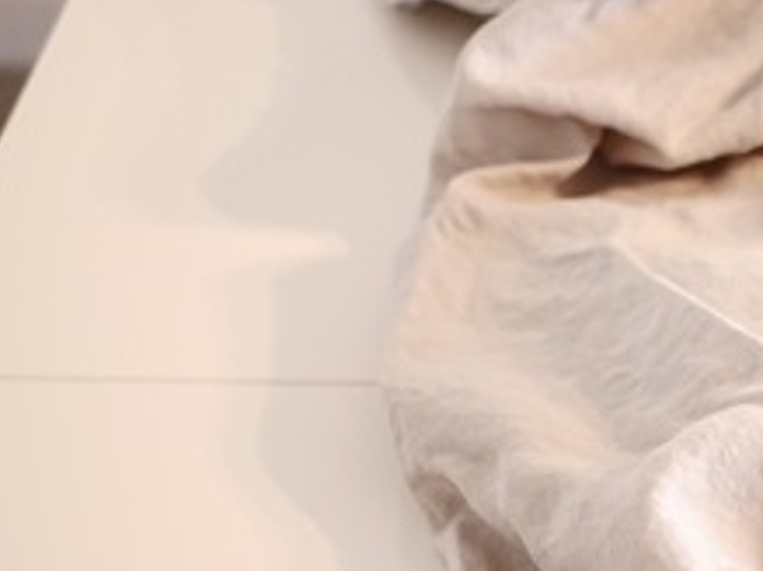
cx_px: 1003
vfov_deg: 10.8
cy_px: 334
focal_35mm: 137
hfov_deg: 13.8
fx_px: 3018
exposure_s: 1/60
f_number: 1.7
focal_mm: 25
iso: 2500
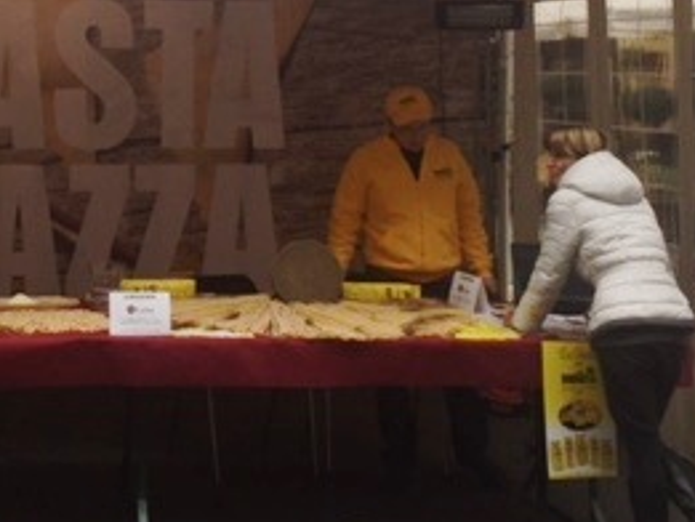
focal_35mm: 71
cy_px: 40
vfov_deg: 20.3
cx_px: 37
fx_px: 1426
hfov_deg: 26.3
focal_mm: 4.15
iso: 32
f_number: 2.2
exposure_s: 1/412
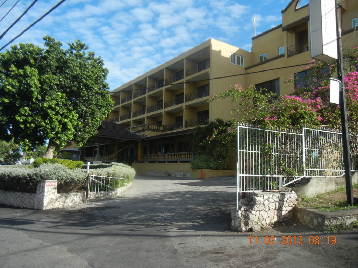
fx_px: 310
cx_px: 179
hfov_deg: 60.0
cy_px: 134
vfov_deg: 46.8
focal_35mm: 30
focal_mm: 5.4
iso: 160
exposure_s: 1/984
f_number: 3.5
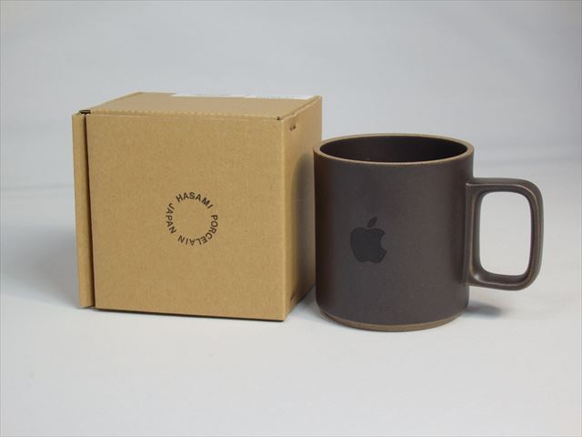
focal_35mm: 66
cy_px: 218
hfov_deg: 29.4
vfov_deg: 22.3
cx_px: 291
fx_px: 1110
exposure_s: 1/60
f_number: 4.4
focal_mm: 11.9
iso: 250
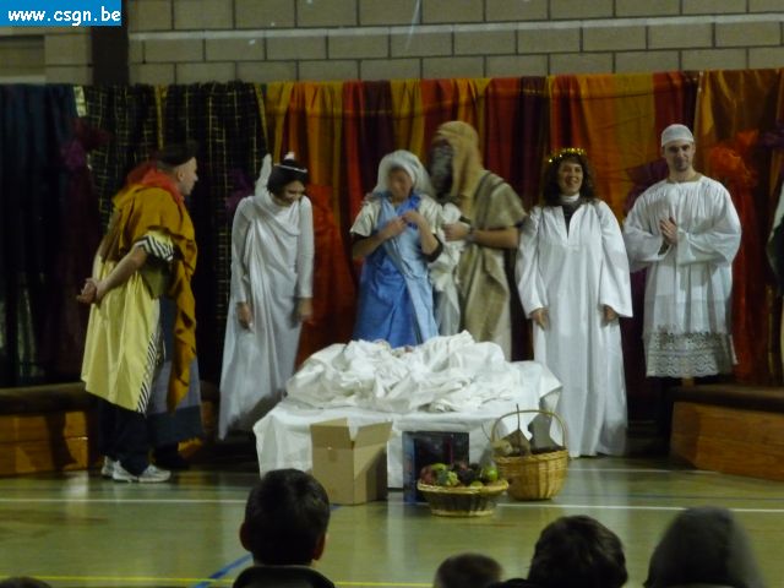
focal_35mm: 103
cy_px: 294
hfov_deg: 19.1
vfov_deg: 14.4
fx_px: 2333
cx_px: 392
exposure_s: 1/8
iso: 800
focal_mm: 17.5
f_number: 4.7
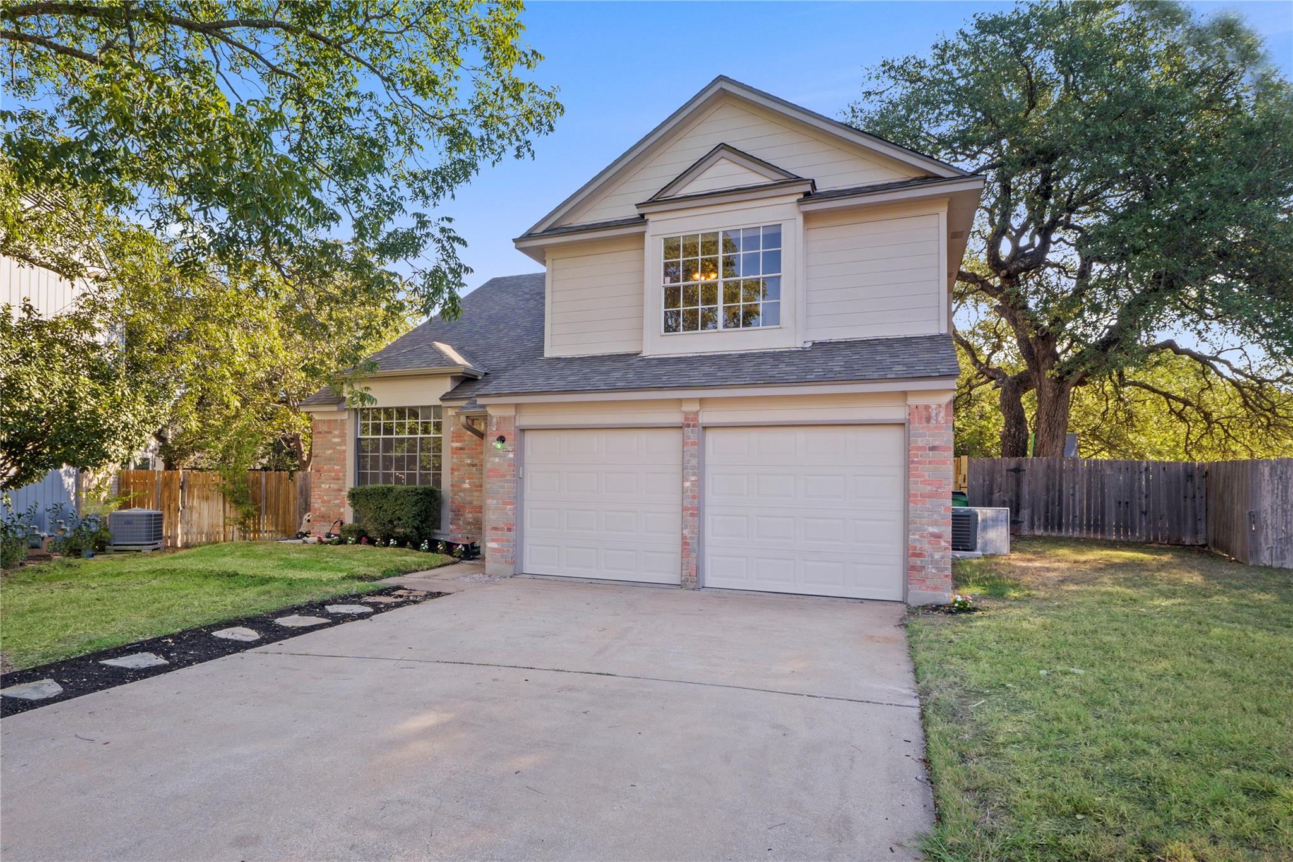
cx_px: 646
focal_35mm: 15
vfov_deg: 77.3
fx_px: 539
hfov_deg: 100.4
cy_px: 431
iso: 250
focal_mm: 10
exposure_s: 1/10
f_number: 11
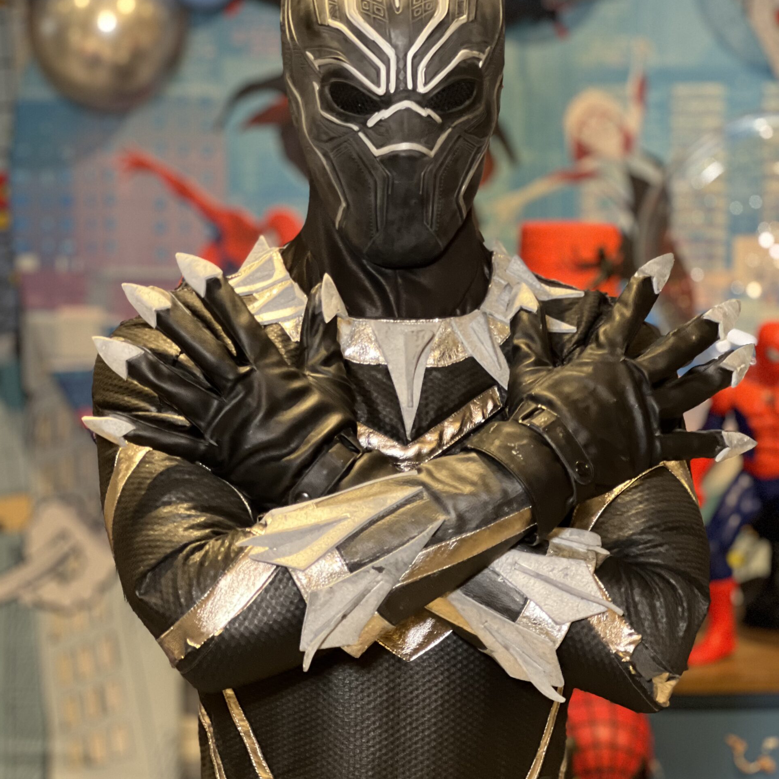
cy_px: 337
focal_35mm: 91
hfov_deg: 19.1
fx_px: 2317
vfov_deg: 19.1
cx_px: 389
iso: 400
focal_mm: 9
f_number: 2.8
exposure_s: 1/30
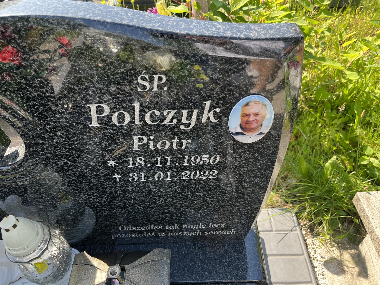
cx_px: 190
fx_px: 285
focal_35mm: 26
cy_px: 142
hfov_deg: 67.3
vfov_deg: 53.1
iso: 50
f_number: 1.6
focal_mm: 5.1
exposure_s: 1/502
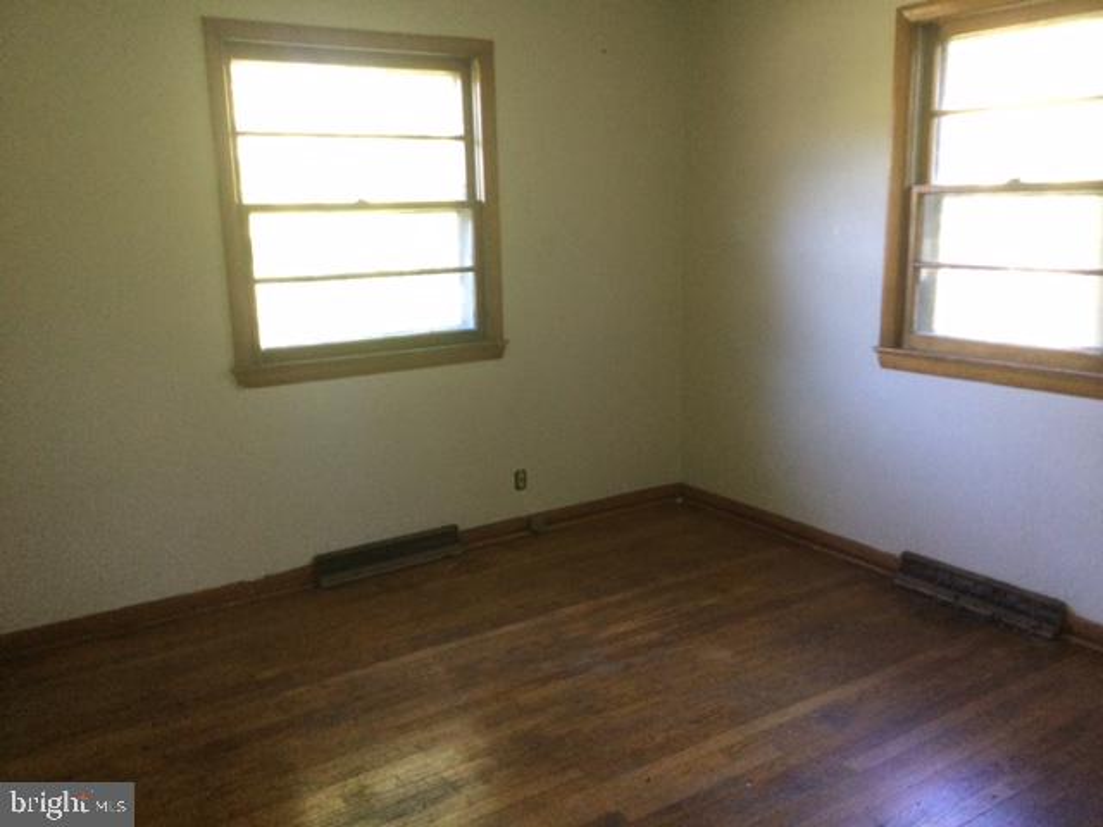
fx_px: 988
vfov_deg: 45.4
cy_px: 414
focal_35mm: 31
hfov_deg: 58.4
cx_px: 552
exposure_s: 1/30
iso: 200
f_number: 2.4
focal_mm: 3.3
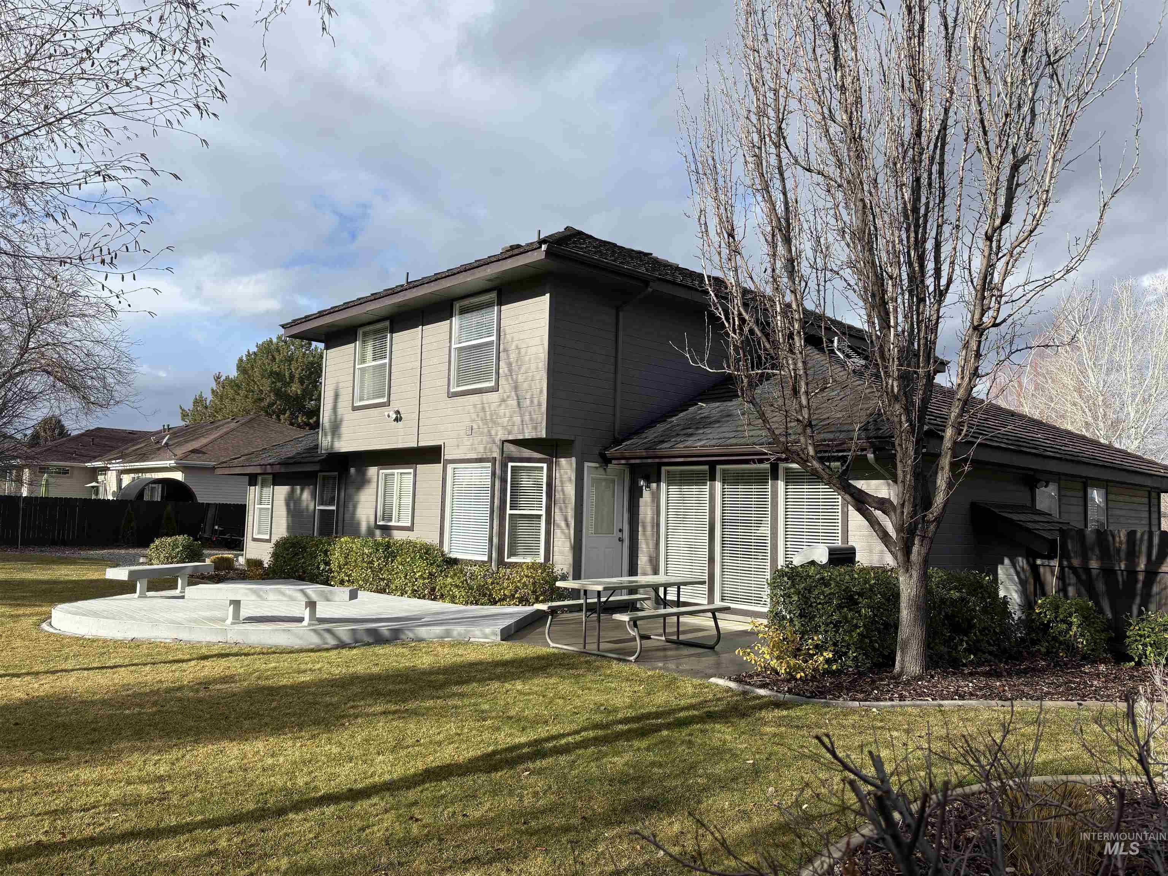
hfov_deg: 67.3
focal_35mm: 26
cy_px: 438
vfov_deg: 53.1
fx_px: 877
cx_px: 584
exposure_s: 1/2747
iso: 50
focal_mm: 5.96
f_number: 1.6
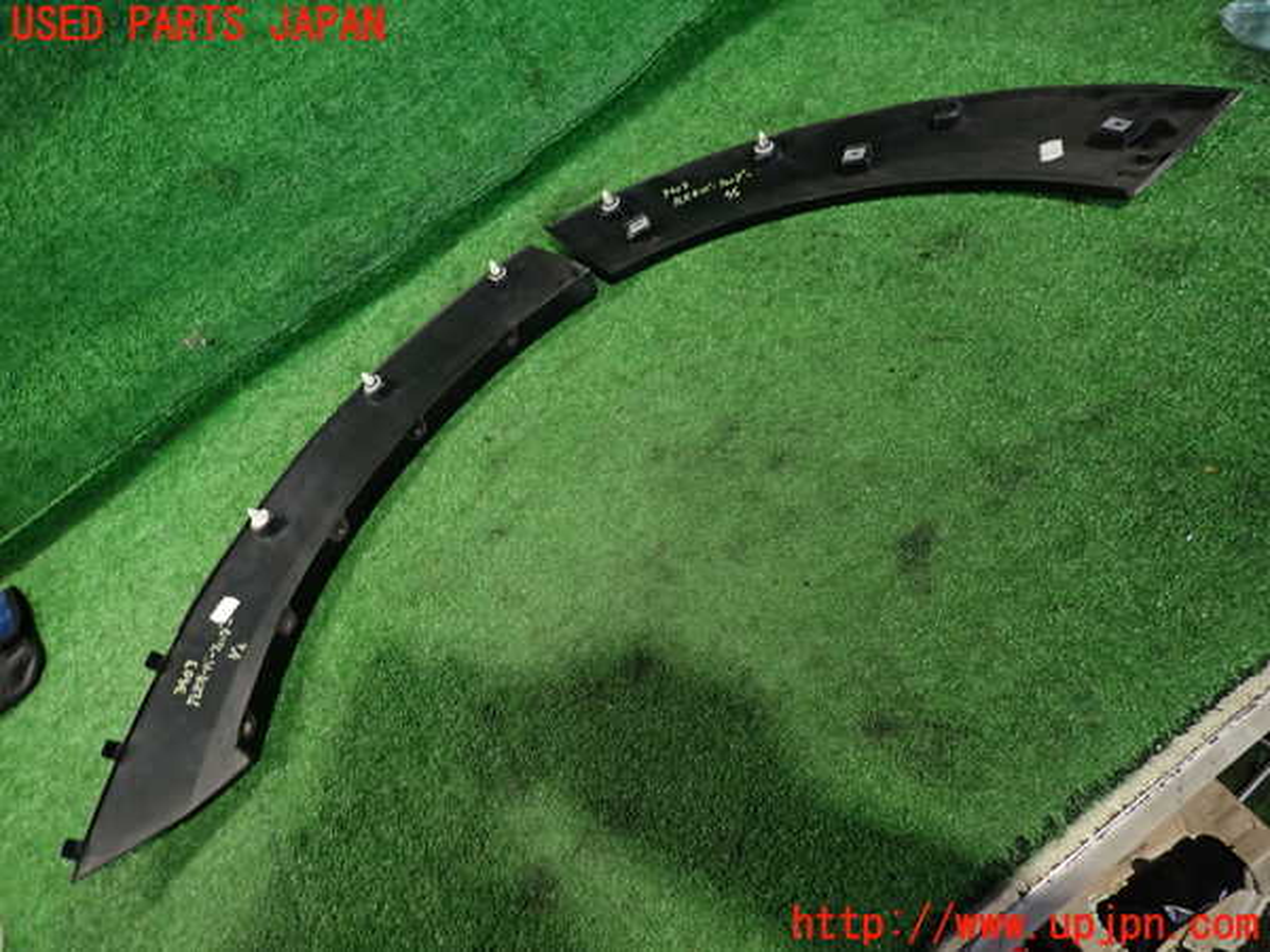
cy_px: 476
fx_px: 917
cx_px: 635
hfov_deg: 69.4
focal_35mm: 25
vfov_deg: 54.9
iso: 320
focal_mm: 4.5
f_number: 2
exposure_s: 1/30
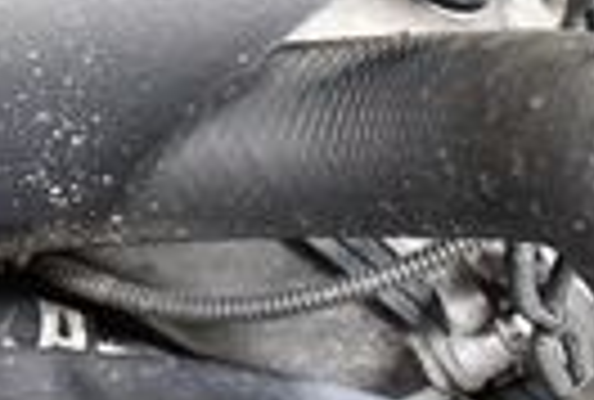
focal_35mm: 174
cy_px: -301
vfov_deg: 7.7
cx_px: -742
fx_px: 2881
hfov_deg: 10.4
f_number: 3.5
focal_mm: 18
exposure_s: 1/60
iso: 4000
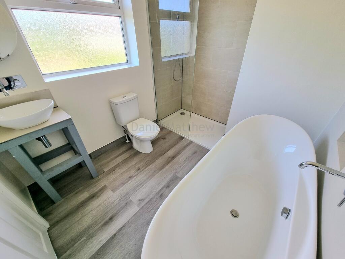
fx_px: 130
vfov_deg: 89.9
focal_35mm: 13
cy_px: 130
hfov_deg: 106.2
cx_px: 172
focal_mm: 2.2
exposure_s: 1/120
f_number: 2.2
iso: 50
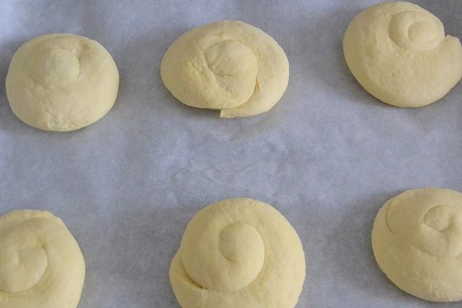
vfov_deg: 23.7
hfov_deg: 35.1
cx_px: 228
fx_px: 731
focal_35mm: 57
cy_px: 192
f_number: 5.6
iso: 3200
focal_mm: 28
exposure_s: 1/125
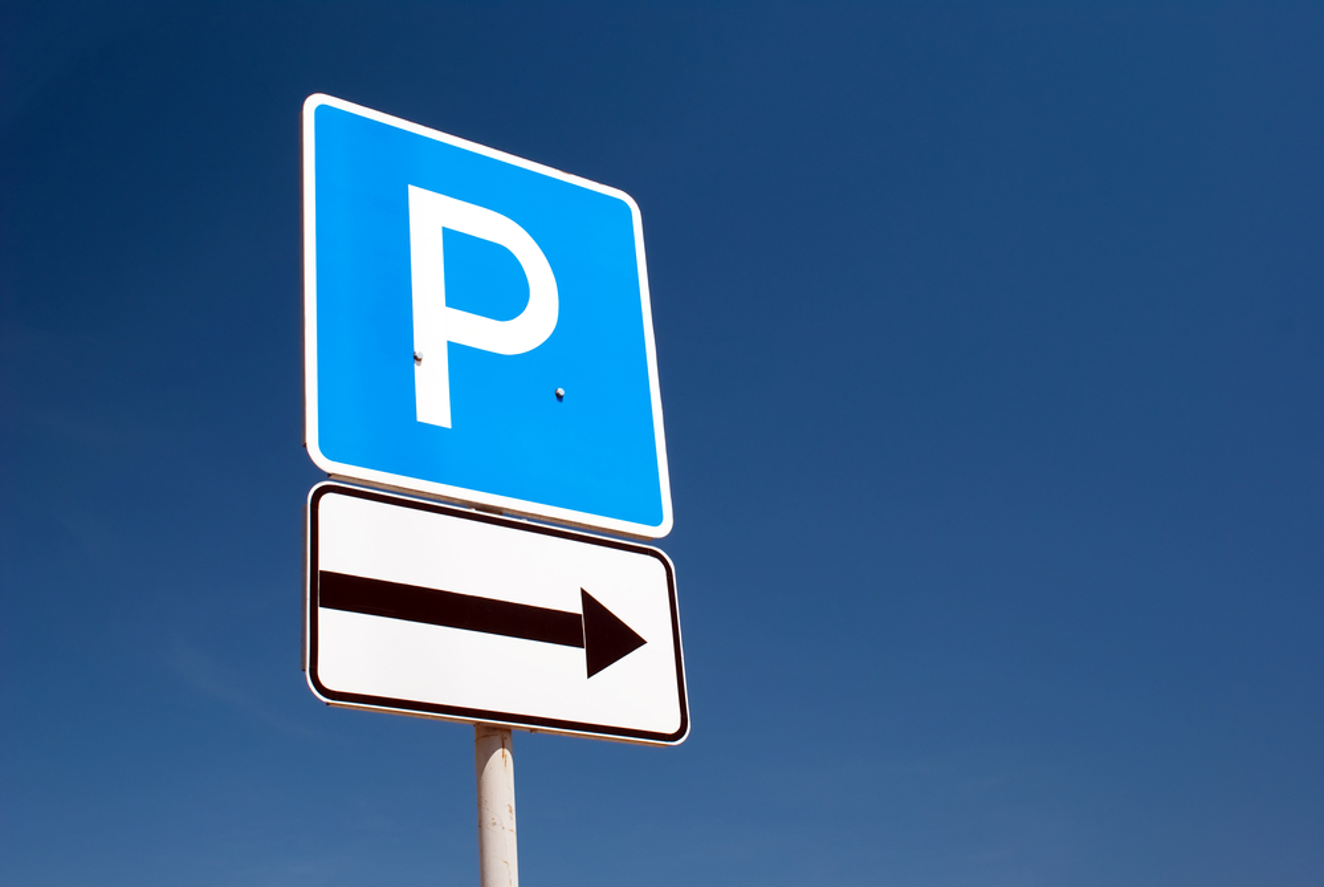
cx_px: 662
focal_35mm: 52
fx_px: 1933
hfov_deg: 37.8
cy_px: 444
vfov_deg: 25.8
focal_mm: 35
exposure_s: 1/100
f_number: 10
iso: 100
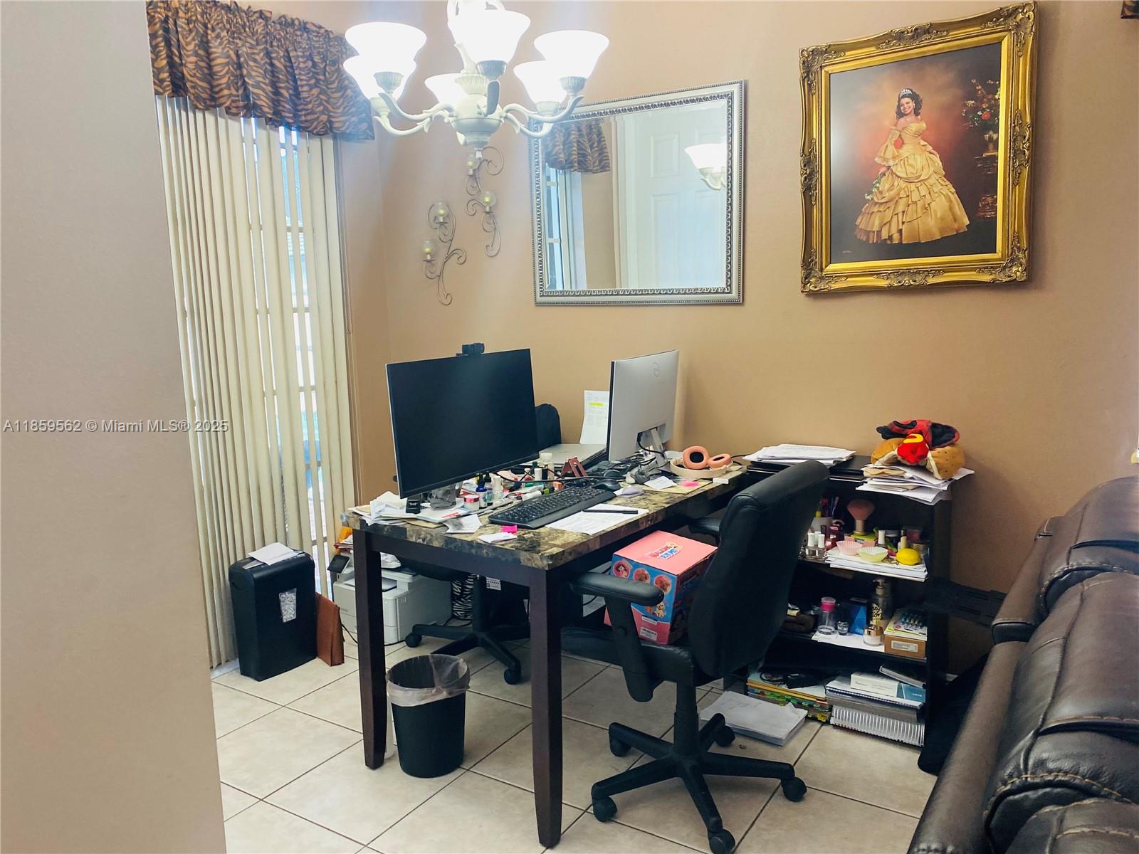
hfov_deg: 67.3
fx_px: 856
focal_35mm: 26
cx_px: 570
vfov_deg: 53.1
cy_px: 427
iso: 160
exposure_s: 1/60
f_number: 1.8
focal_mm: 4.25
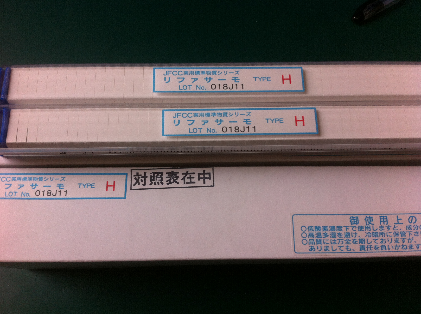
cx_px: 210
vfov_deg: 40.6
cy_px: 157
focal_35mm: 35
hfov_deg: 52.7
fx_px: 425
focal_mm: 3.85
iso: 100
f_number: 2.8
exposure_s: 1/120
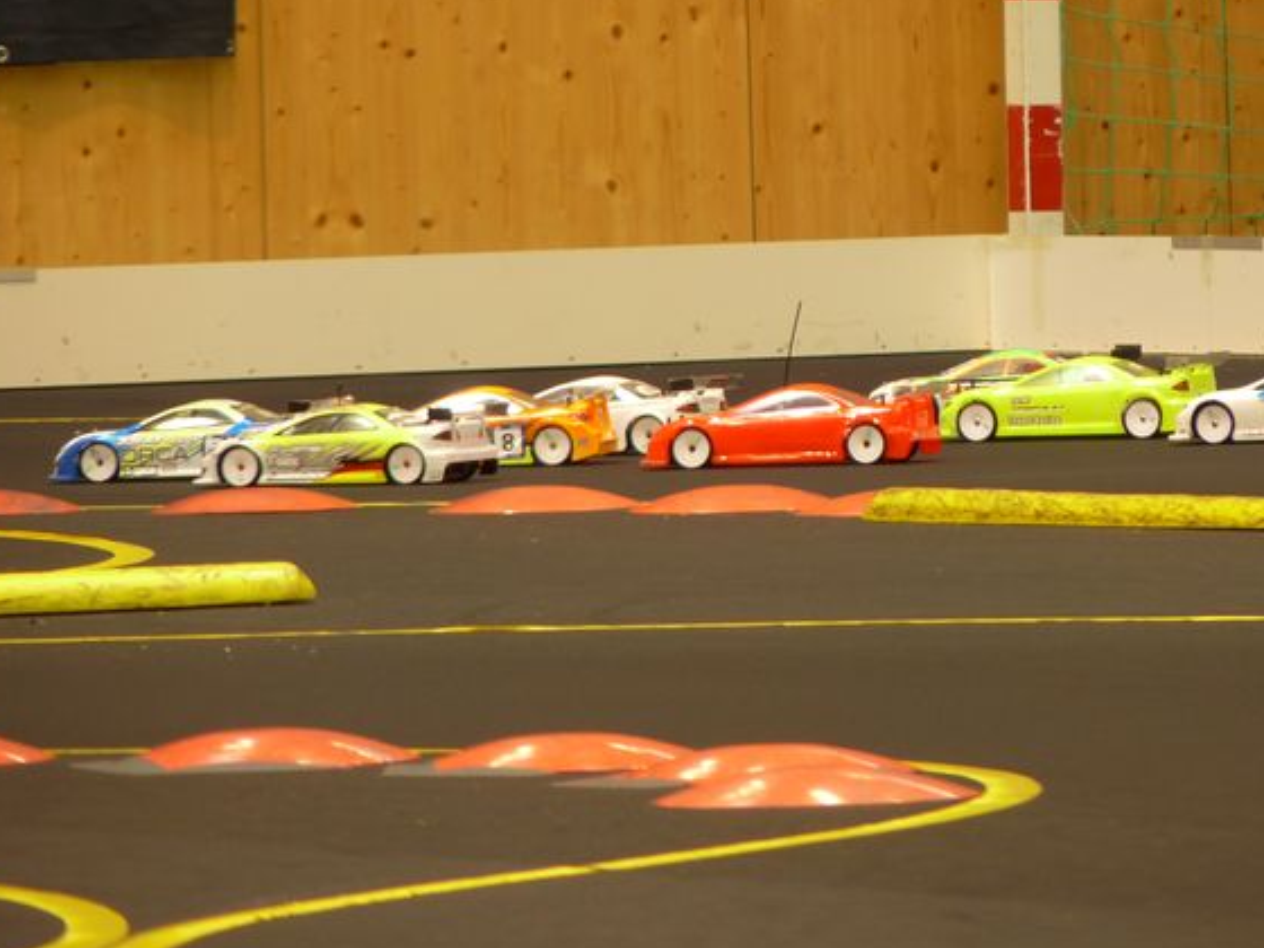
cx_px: 729
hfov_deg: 3.7
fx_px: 19572
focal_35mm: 536
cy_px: 409
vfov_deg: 2.8
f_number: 3.7
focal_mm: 66.7
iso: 100
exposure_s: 1/6
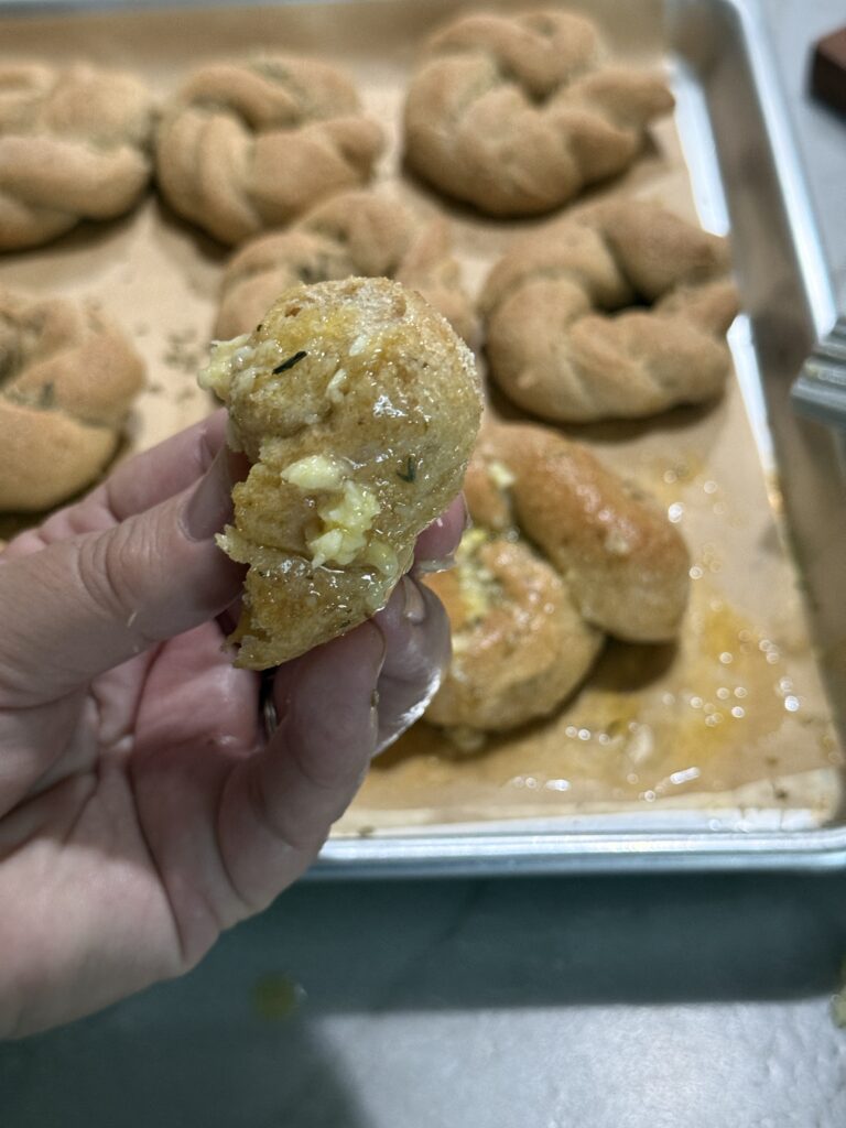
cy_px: 564
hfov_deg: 30.3
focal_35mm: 48
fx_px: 1564
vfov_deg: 39.7
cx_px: 423
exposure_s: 1/40
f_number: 1.78
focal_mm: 6.76
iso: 400
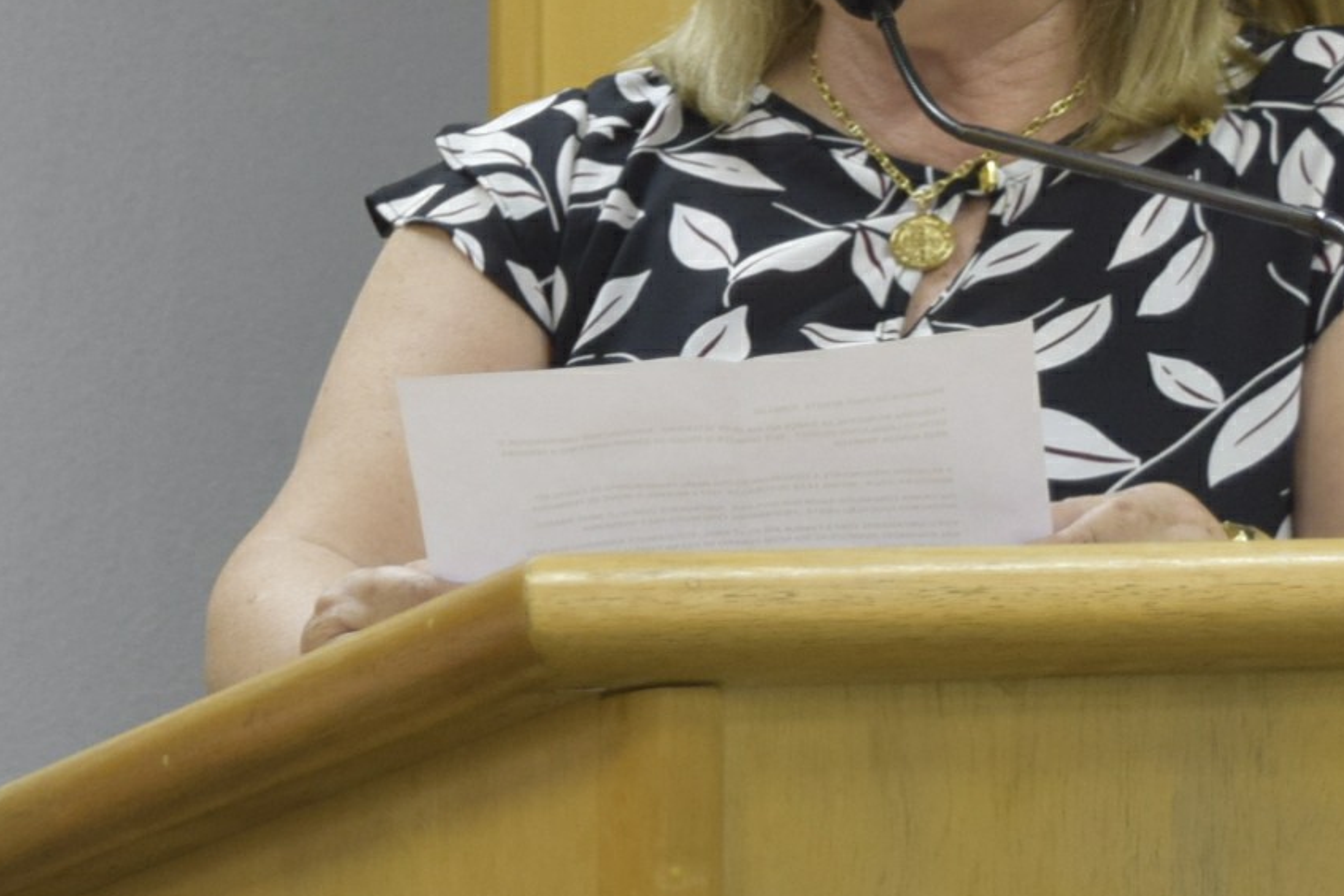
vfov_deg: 6.5
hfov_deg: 9.7
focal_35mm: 212
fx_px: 7915
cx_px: 157
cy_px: 349
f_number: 5
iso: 640
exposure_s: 1/60
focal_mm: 40
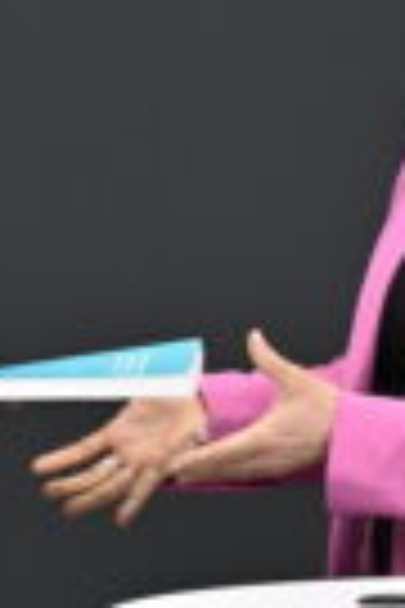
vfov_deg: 4.6
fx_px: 7593
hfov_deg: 3.1
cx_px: 9
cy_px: 203
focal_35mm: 450
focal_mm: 135
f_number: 4
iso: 1000
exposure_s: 1/250
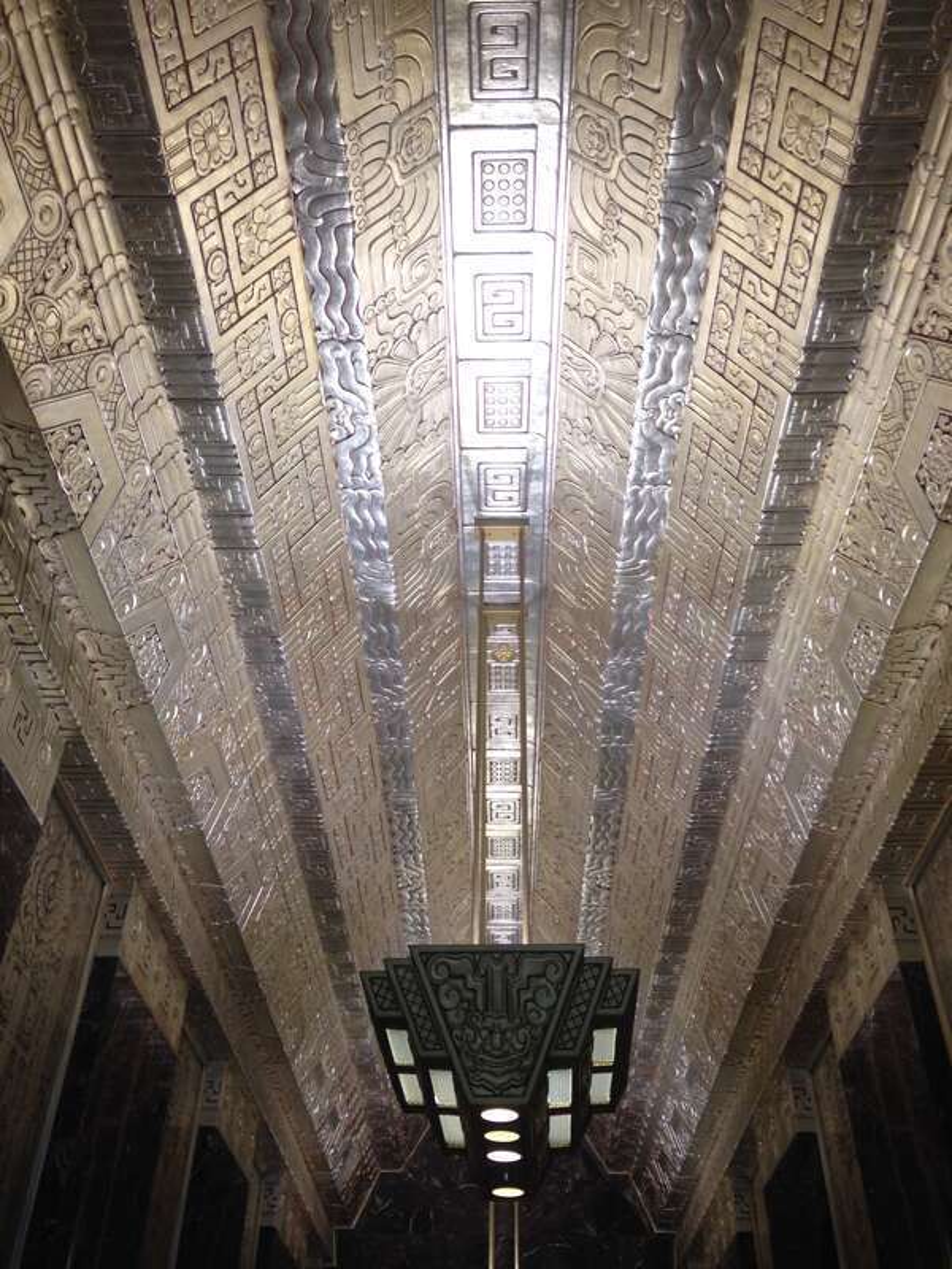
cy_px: 634
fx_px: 1210
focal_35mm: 33
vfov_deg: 55.4
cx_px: 476
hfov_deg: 42.9
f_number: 2.4
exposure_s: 1/20
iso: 80
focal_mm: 4.12
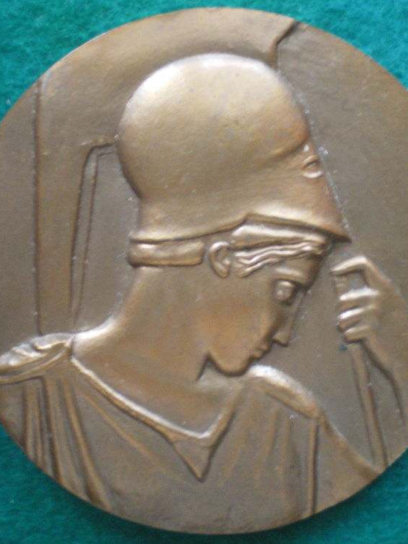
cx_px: 187
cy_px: 273
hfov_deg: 28.6
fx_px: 801
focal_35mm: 51
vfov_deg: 37.5
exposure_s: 1/4
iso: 400
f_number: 3.1
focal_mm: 6.3
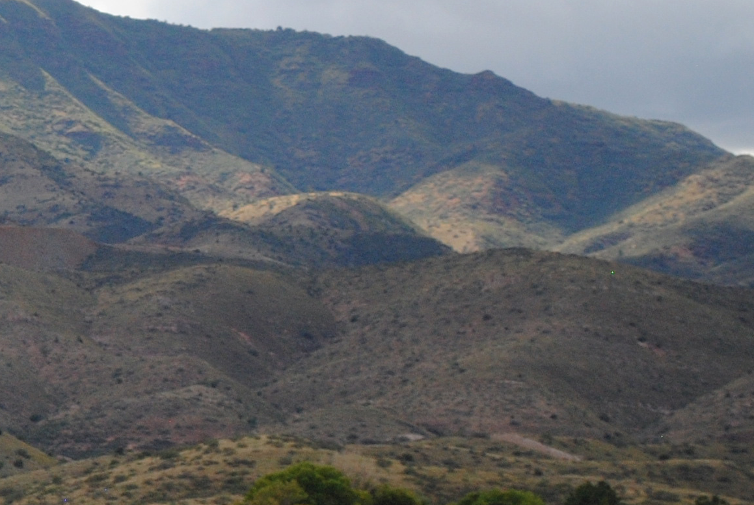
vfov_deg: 5.0
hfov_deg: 7.4
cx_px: -237
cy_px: 198
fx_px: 5781
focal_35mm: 276
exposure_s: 1/1000
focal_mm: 55
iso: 400
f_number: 5.6
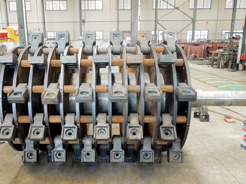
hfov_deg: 58.0
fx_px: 220
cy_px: 99
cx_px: 100
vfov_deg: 45.3
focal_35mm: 31
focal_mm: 4.5
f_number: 3.3
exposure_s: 1/25
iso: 400
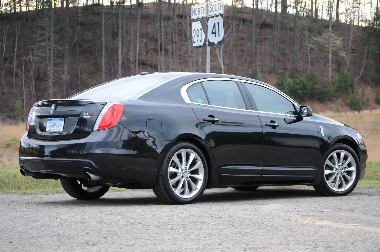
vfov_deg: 16.5
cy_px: 126
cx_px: 190
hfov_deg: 24.6
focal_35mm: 82
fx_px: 870
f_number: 4.2
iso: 1000
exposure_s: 1/60
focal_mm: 55
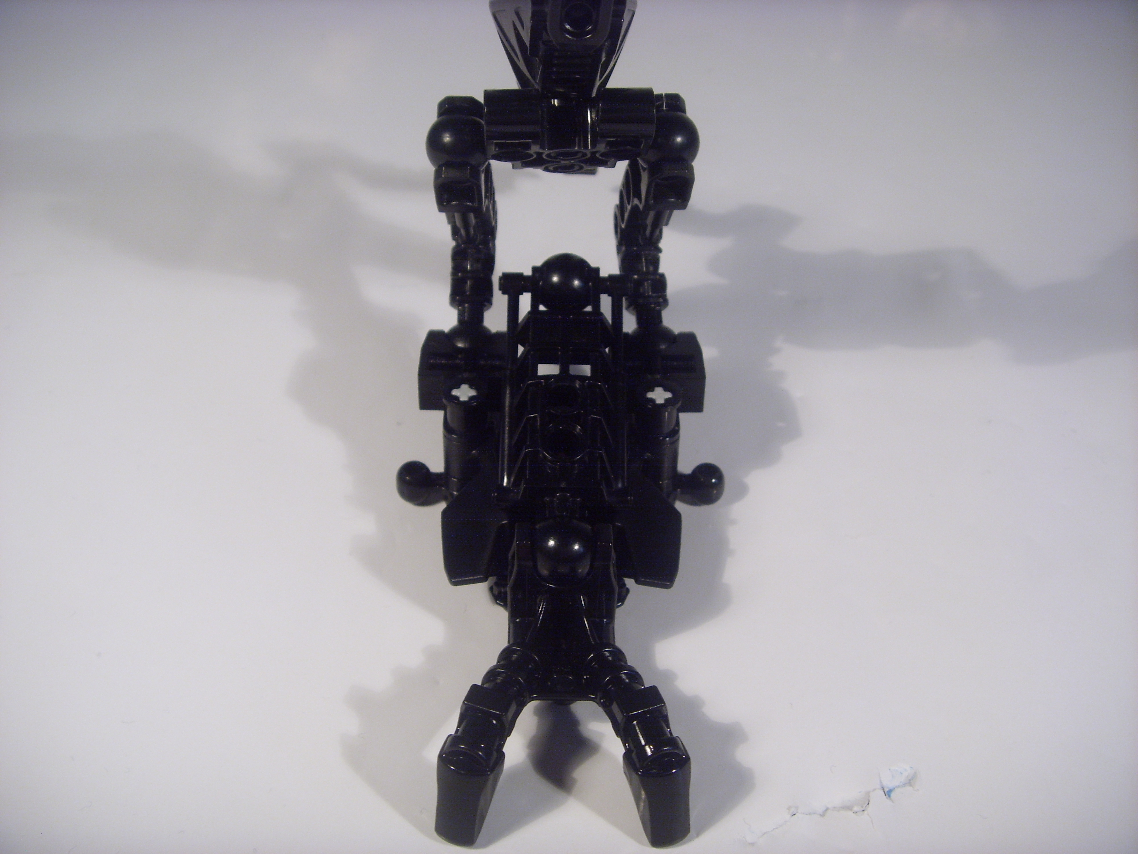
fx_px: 1019
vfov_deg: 45.4
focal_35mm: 31
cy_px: 427
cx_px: 569
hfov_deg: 58.4
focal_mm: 6.3
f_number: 3.5
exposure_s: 1/30
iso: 100
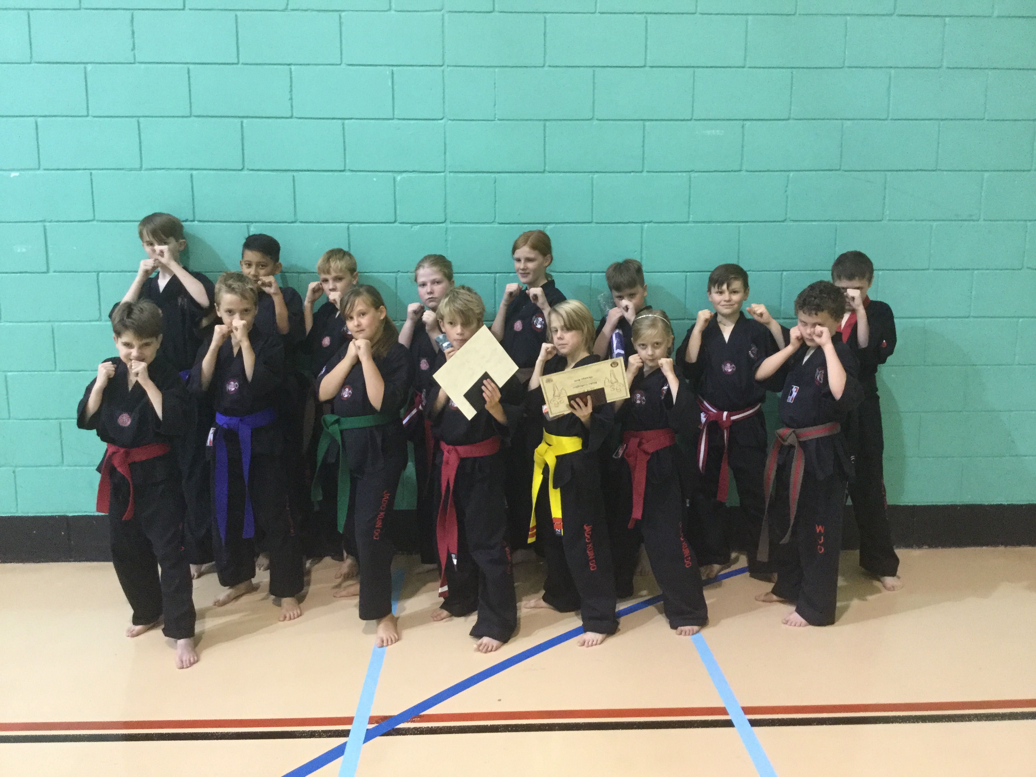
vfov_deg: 45.4
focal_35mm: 31
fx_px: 928
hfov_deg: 58.4
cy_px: 388
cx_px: 518
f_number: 2.4
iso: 200
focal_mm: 3.3
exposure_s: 1/17
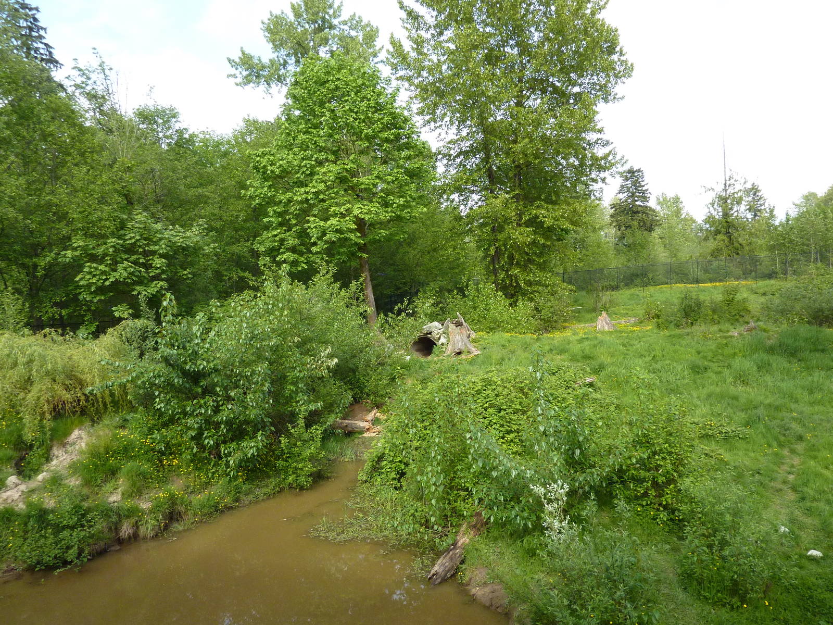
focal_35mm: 25
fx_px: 602
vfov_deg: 54.9
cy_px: 312
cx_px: 416
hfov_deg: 69.4
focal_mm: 4.1
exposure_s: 1/500
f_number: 3.3
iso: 200
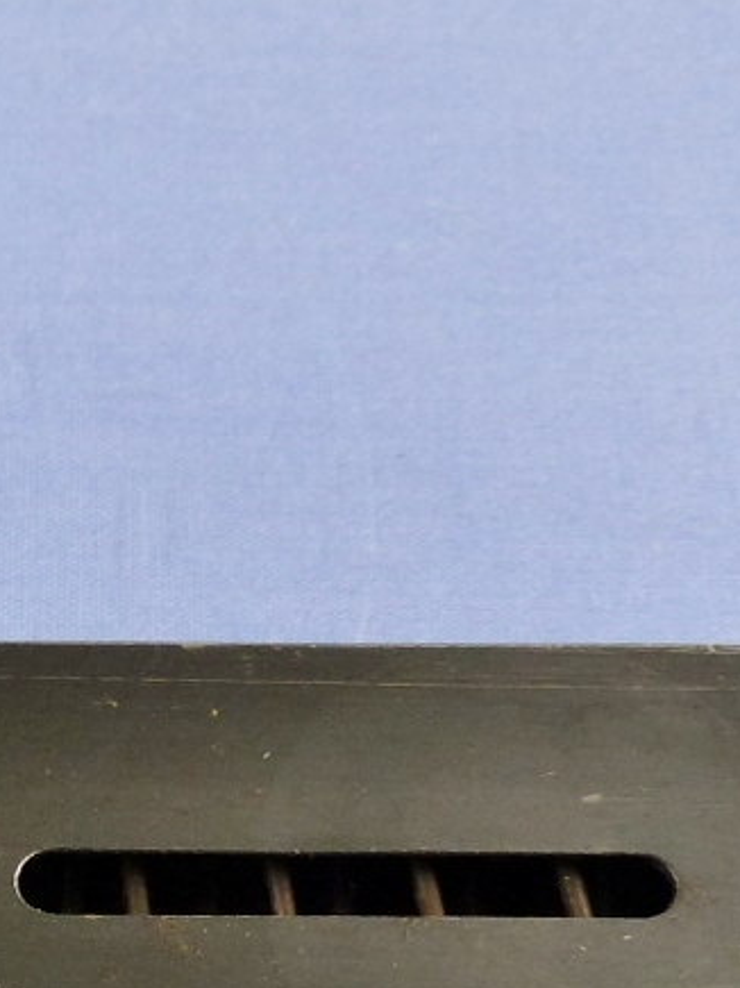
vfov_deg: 26.9
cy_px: 949
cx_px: -175
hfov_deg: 19.9
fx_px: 1968
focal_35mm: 69
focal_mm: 4.5
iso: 250
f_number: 2.8
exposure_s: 1/60
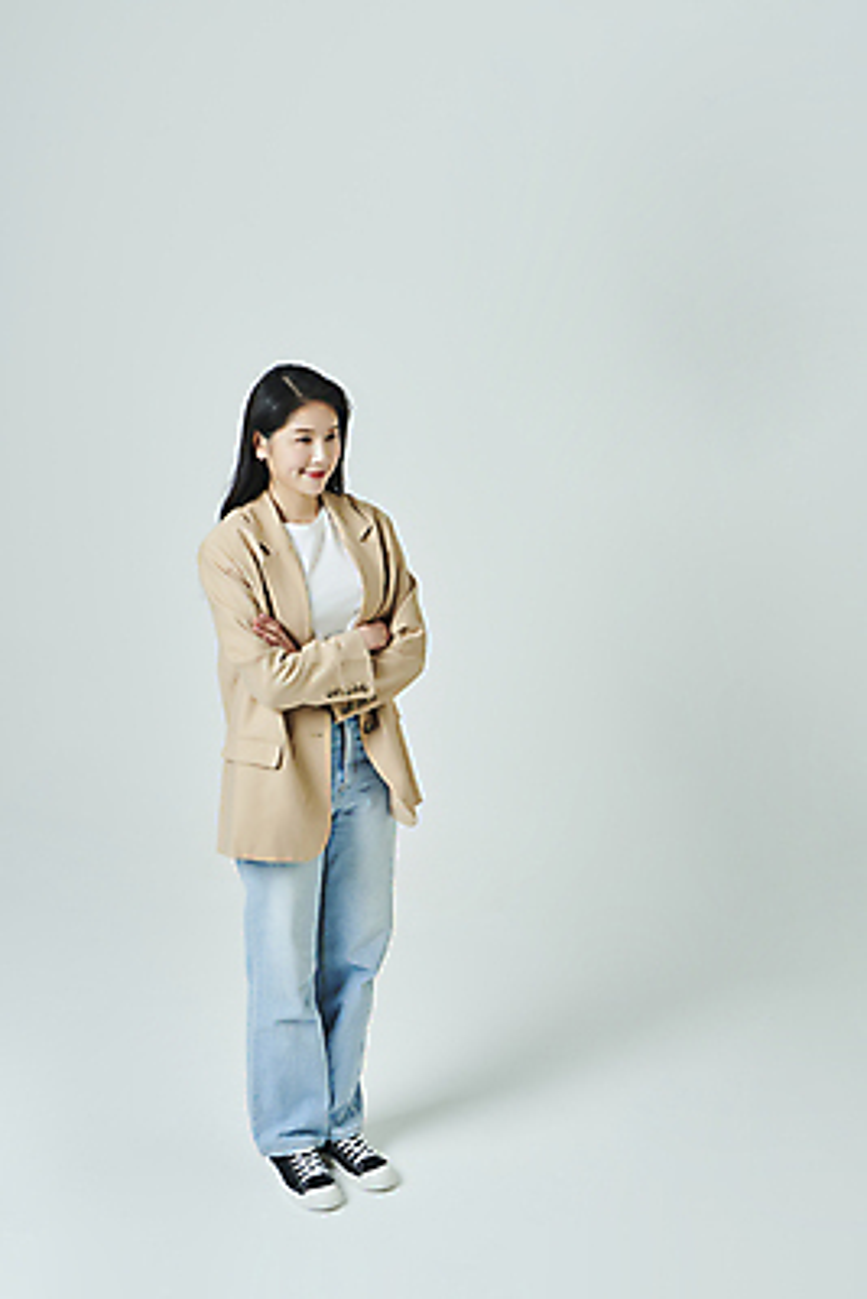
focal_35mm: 50
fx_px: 1805
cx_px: 434
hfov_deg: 27.0
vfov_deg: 39.6
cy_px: 650
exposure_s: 1/125
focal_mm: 50
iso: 100
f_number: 11
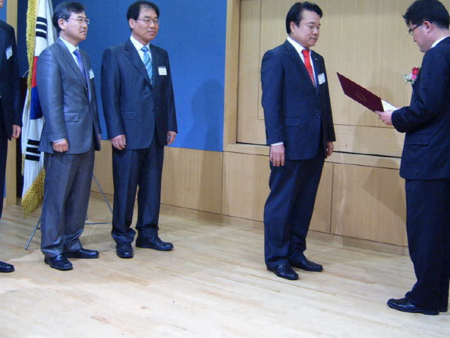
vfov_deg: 32.1
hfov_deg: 42.0
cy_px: 135
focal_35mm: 45
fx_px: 585
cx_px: 211
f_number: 2.9
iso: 141
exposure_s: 1/20
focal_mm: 6.2
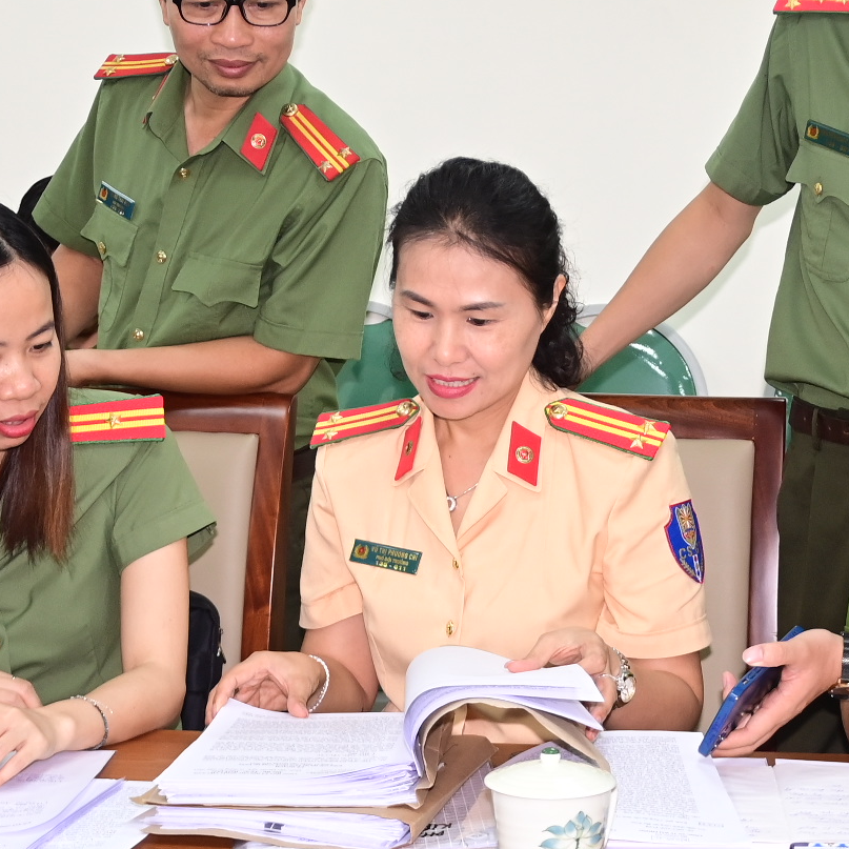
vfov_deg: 19.9
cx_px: 457
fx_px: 2414
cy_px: 338
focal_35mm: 87
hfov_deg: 19.9
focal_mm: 28
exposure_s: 1/200
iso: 800
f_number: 4
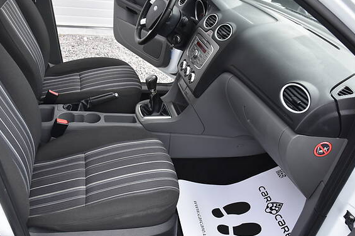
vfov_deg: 38.8
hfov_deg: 55.8
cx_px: 167
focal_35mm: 34
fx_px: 335
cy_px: 121
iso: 400
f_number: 5.6
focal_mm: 24
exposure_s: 1/125
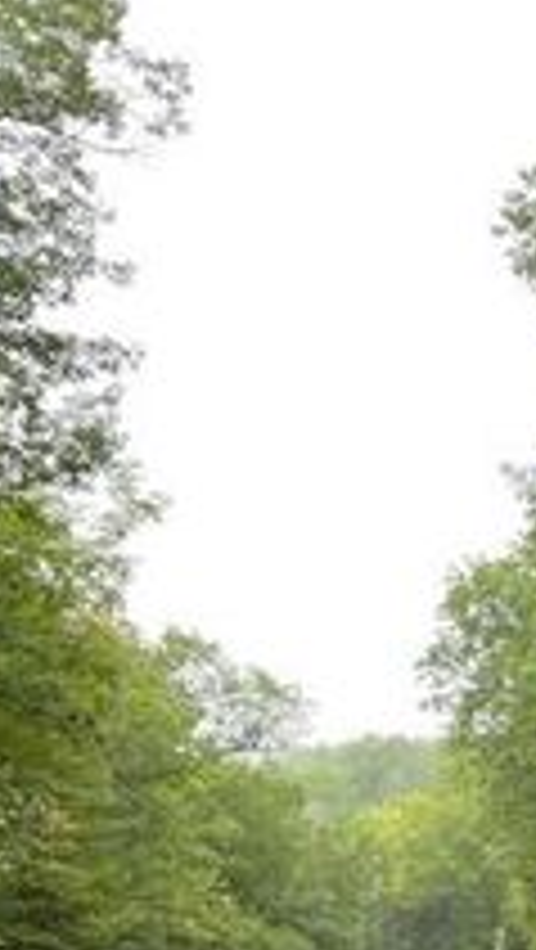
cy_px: 835
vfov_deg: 30.2
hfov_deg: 14.8
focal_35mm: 67
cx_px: 1077
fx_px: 1689
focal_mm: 4.2
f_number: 1.6
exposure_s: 1/121
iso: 40
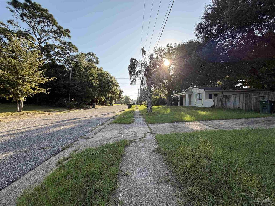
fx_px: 111
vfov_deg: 85.7
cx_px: 138
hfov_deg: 102.1
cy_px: 103
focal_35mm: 14
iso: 50
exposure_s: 1/502
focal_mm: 2.22
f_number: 2.2
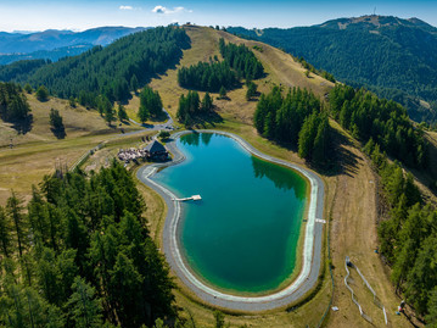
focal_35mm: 25
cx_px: 217
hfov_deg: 69.4
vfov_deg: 54.9
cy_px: 163
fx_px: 316
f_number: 8
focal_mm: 12.3
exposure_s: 1/240
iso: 100
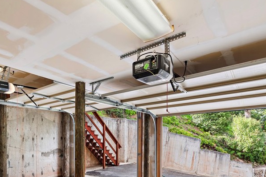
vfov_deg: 50.2
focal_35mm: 24
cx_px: 75
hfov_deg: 70.1
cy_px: 139
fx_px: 177
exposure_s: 1/30
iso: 125
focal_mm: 14
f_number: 7.1
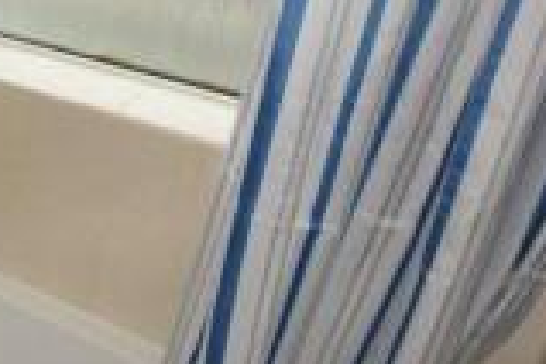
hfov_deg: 34.6
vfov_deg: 28.8
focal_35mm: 45
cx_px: -113
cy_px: 43
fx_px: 682
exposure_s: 1/60
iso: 250
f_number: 4
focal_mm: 10
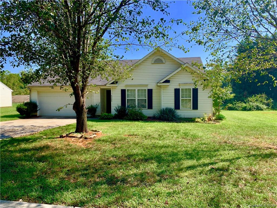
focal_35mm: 26
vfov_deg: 53.1
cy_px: 104
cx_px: 138
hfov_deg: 67.3
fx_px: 208
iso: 25
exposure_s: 1/962
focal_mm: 4.25
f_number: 1.8
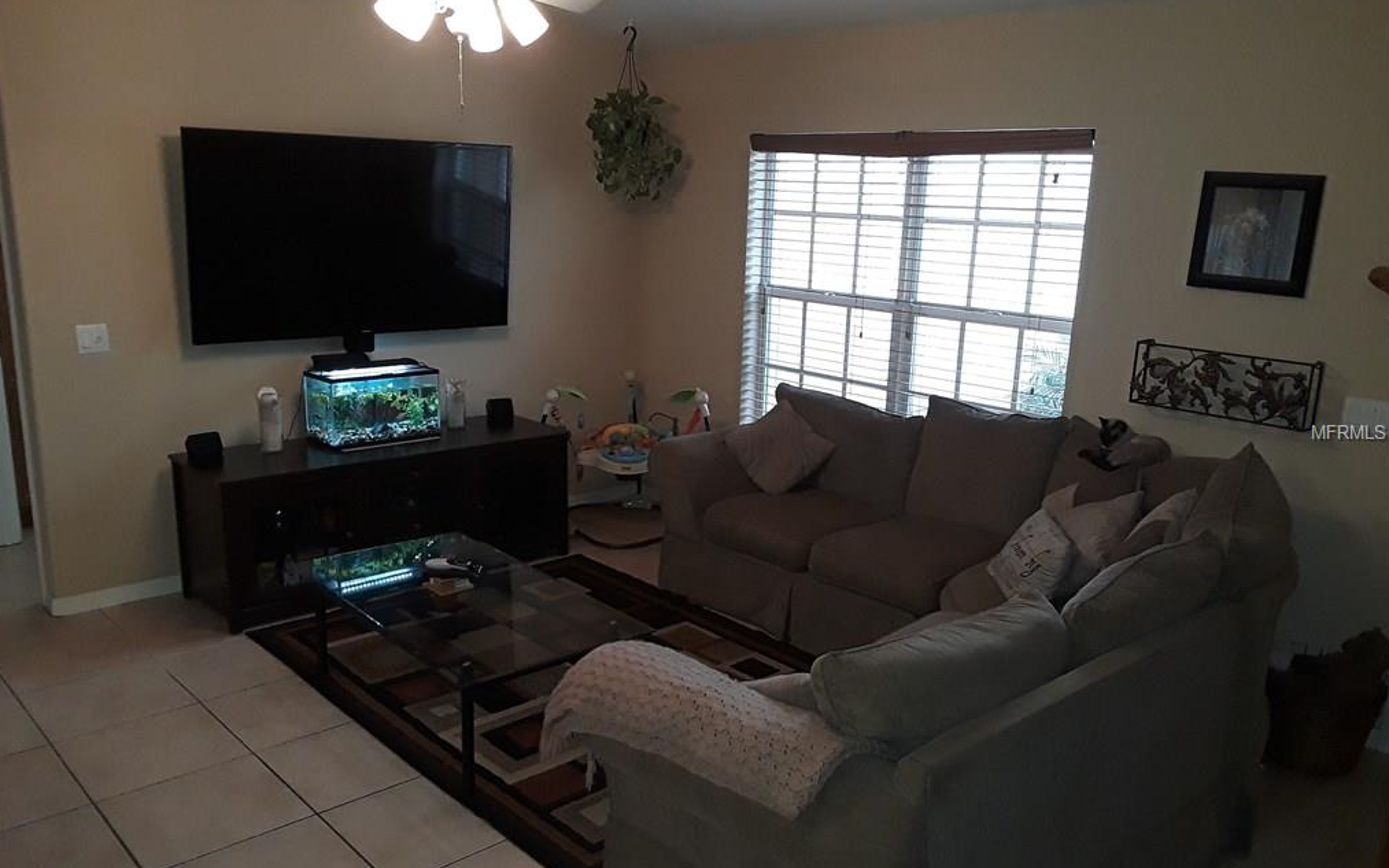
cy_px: 433
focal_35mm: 30
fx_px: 1136
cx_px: 692
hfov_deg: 62.9
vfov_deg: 41.8
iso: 160
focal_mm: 2.9
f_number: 1.9
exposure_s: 1/30
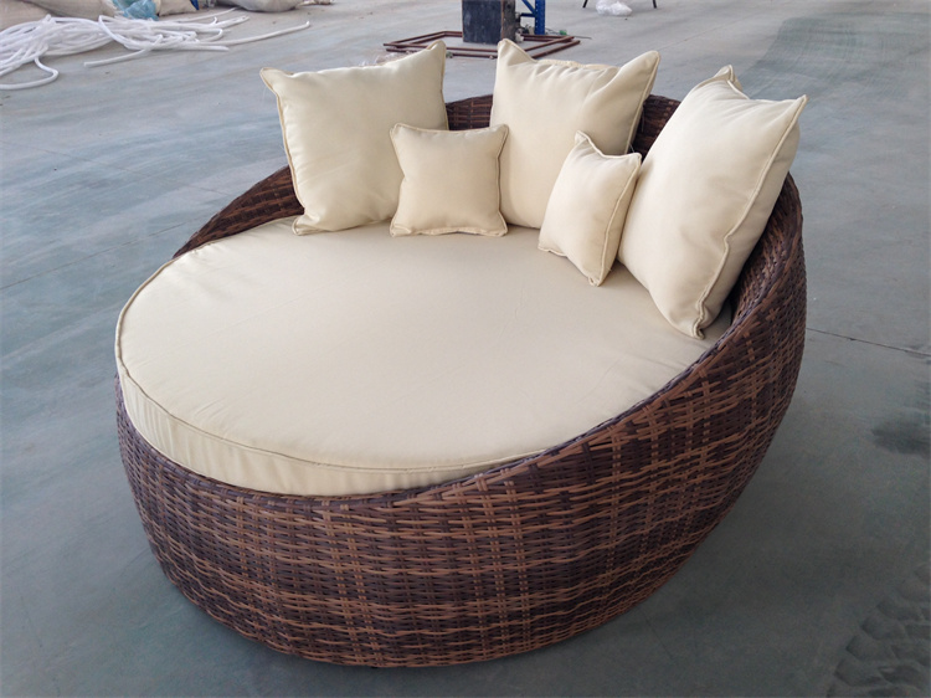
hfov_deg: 55.4
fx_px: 887
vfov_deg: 42.9
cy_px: 349
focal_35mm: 33
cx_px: 466
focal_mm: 4.12
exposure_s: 1/40
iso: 64
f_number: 2.4
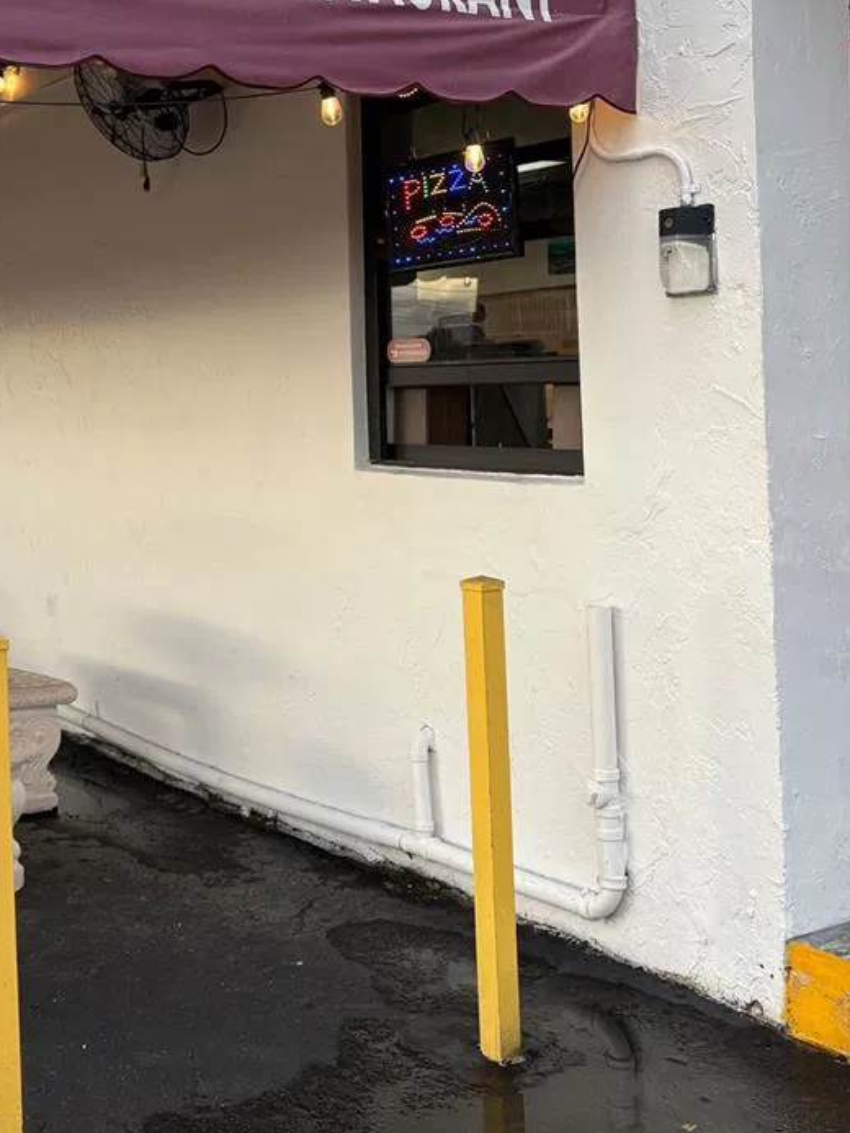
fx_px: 1473
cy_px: 376
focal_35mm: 45
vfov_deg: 41.5
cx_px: 123
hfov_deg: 31.0
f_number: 1.6
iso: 50
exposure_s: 1/120
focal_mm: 5.96
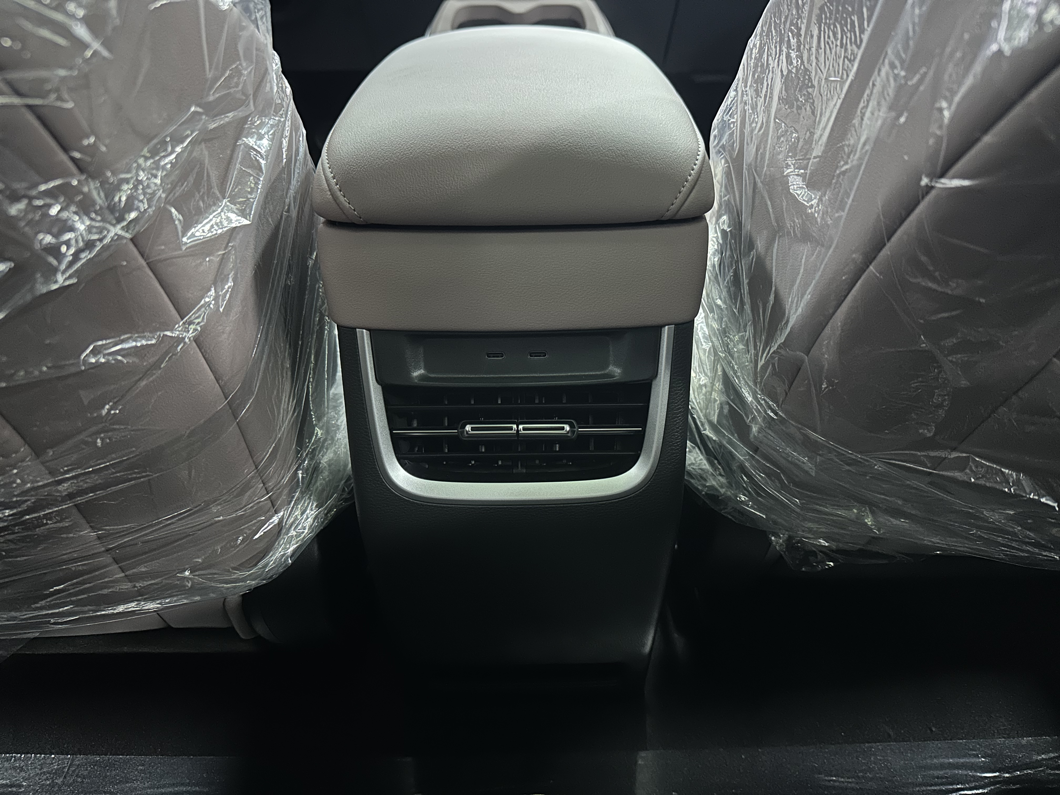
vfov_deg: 56.8
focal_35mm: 24
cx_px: 530
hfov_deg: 71.6
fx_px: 735
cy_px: 398
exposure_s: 1/17
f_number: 1.78
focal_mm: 6.86
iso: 1000
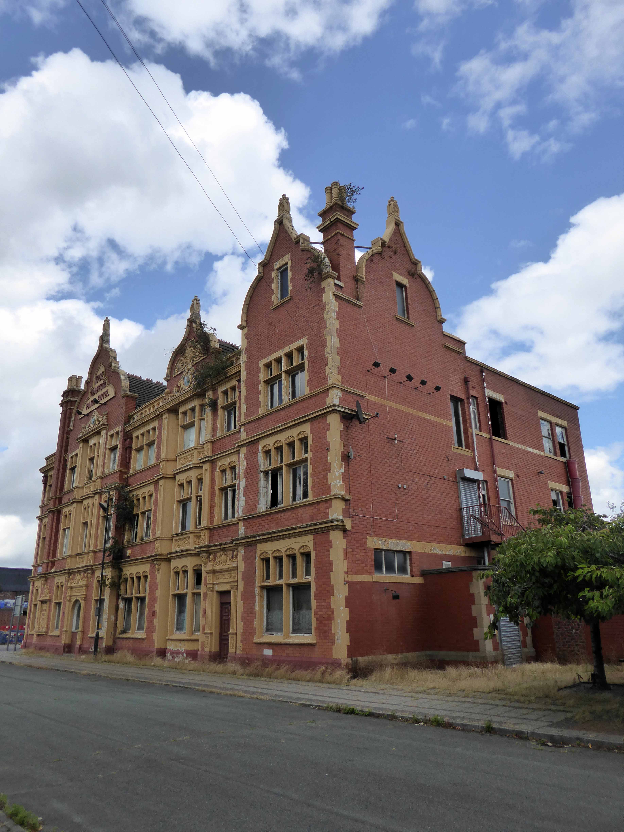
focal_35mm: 25
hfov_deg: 54.9
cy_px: 416
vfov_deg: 69.4
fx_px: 601
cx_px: 312
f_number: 4
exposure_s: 1/640
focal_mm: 4.3
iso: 200
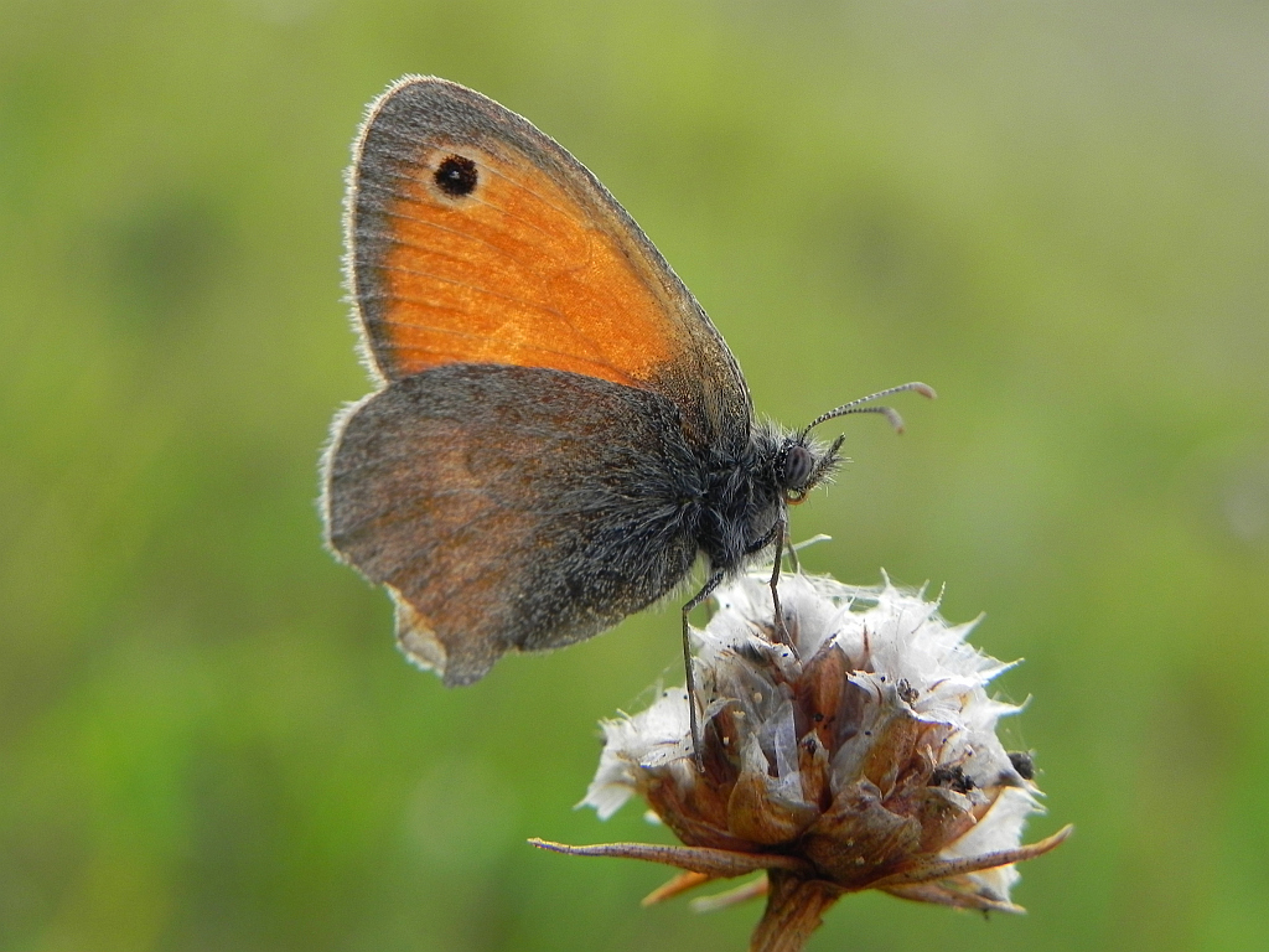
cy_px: 476
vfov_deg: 17.4
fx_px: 3116
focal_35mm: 85
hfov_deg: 23.0
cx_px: 634
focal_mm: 15.1
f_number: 4
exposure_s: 1/161
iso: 160
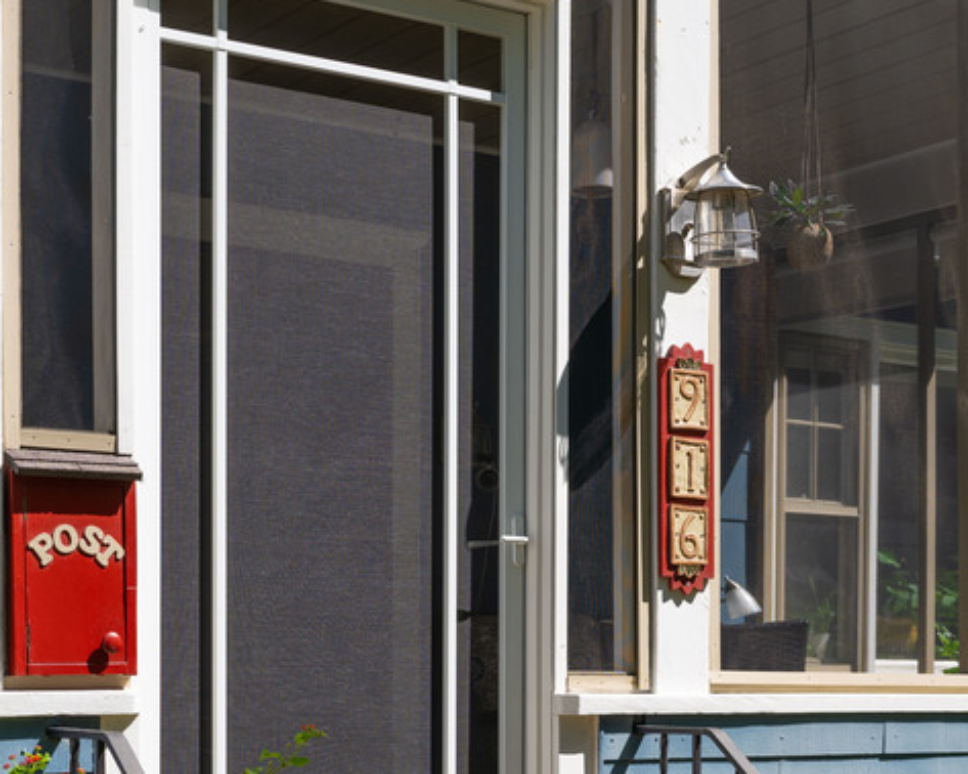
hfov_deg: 25.4
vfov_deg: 20.0
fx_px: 2148
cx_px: 481
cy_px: 717
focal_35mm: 75
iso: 80
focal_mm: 35
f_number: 8
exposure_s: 1/160
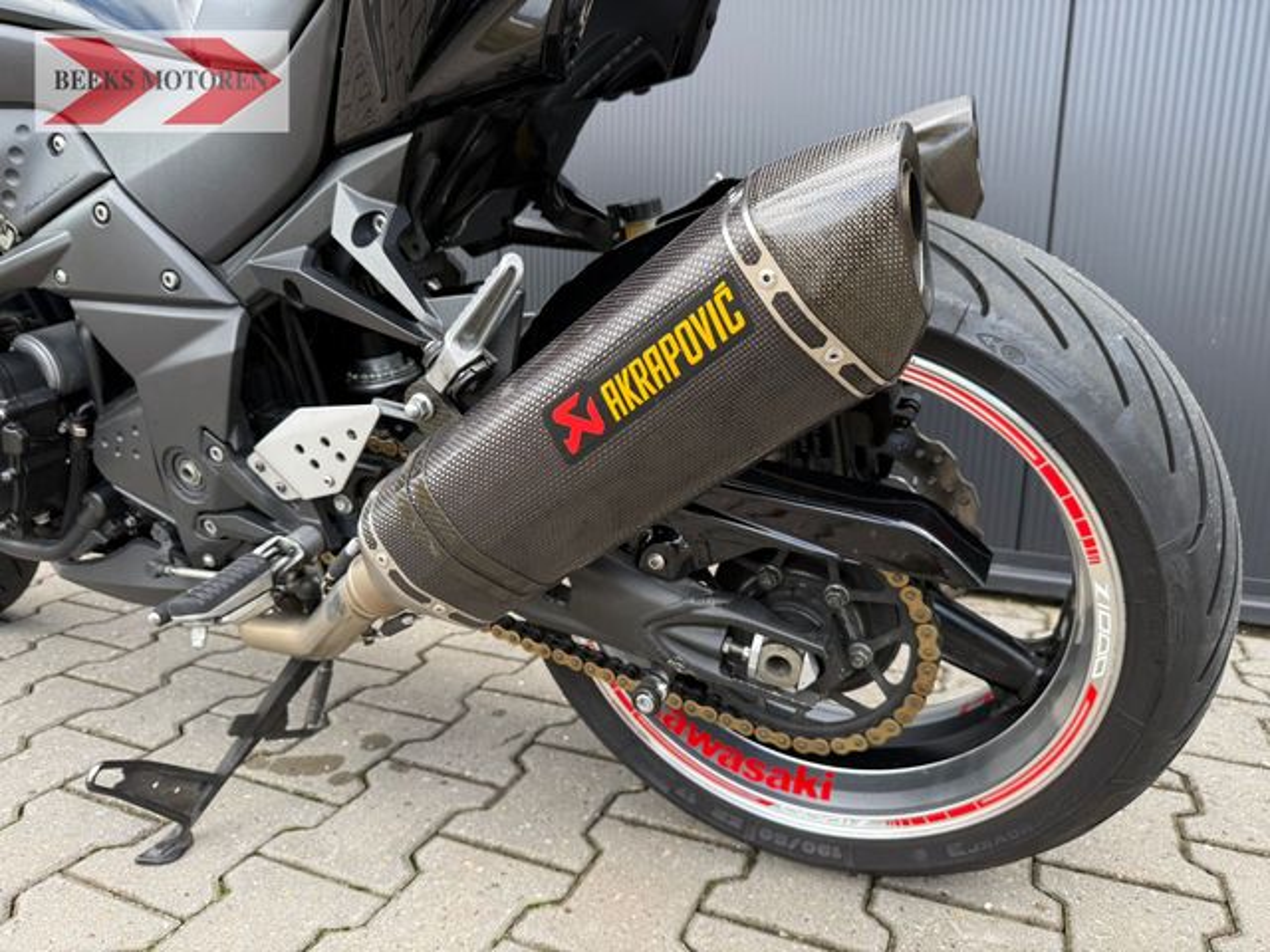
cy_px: 476
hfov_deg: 71.6
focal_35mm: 24
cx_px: 635
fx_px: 881
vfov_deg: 56.8
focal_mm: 6.76
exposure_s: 1/232
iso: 64
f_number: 1.78
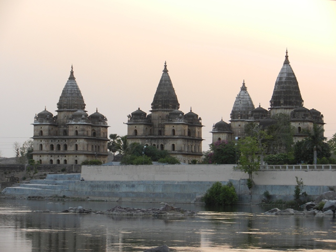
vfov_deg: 12.0
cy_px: 126
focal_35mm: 123
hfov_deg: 16.0
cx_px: 168
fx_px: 1194
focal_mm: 22.2
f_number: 5.1
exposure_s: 1/50
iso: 160
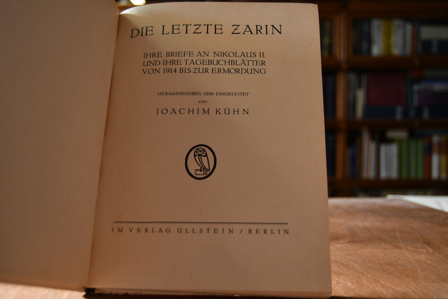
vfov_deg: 34.2
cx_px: 224
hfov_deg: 49.6
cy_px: 150
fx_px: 485
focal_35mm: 39
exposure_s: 1/250
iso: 400
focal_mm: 26
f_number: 4
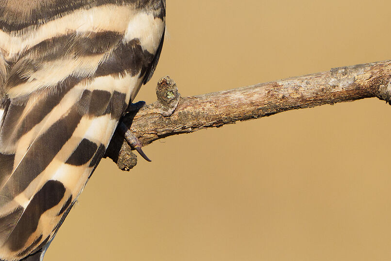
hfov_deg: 1.2
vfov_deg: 0.8
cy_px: 68
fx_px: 19328
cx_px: 187
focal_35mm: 1779
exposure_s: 1/800
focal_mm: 600
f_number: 10
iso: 500
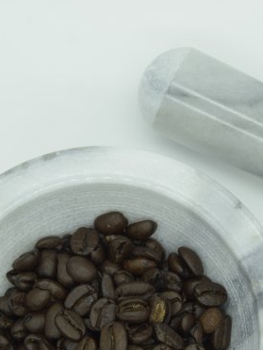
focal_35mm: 166
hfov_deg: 8.9
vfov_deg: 11.9
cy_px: 253
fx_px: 1682
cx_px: 90
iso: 400
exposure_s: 1/250
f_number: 9
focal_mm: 70
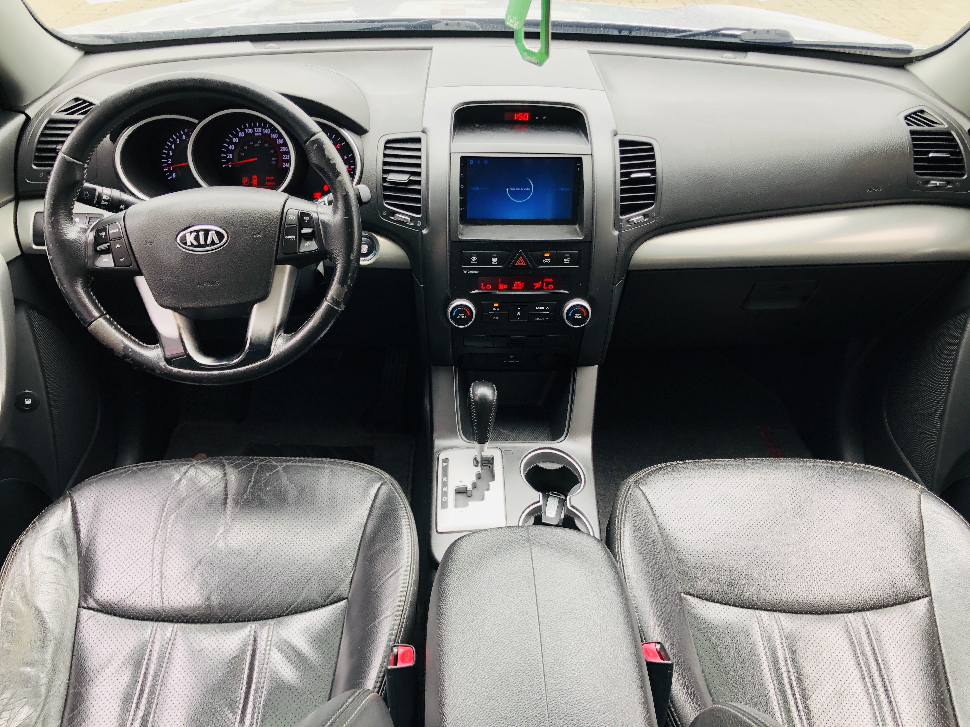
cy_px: 364
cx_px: 485
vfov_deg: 49.7
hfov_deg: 63.4
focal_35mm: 28
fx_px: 785
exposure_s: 1/120
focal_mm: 3.99
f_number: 1.8
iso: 50
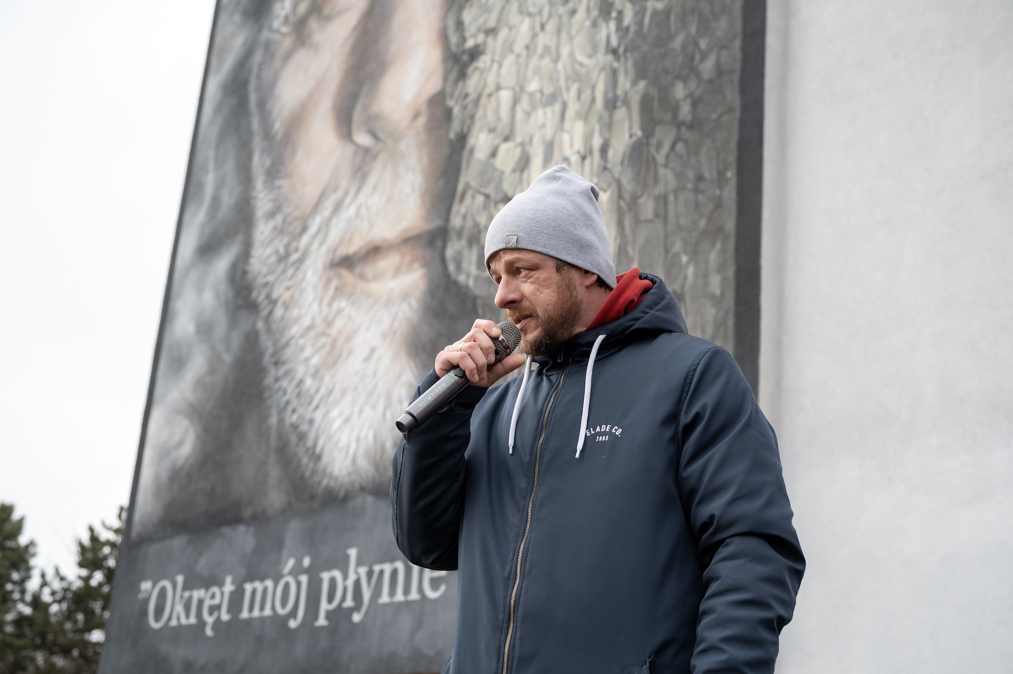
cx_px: 506
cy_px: 337
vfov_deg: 29.2
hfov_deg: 42.8
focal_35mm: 46
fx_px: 1294
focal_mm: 46
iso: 400
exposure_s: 1/250
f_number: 4
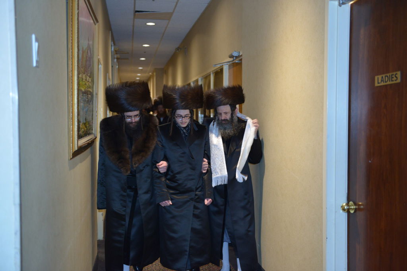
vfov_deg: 35.1
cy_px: 136
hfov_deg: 50.7
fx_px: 430
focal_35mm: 38
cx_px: 204
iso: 1600
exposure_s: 1/100
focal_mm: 38
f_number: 2.8
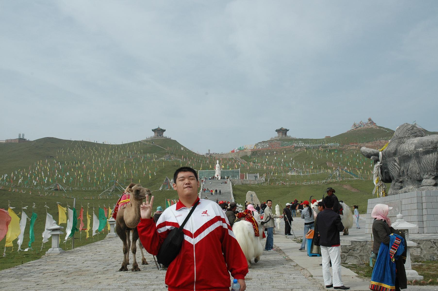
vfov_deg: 33.0
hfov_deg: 48.0
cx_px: 219
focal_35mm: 40
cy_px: 146
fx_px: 492
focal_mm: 27
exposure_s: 1/400
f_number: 10
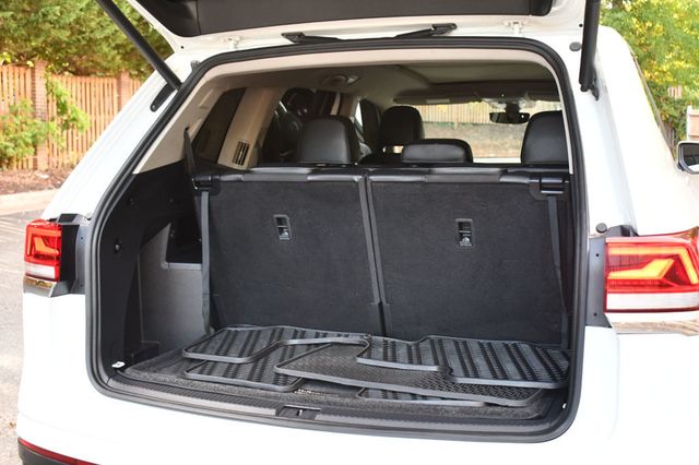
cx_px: 350
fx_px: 815
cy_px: 232
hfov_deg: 46.4
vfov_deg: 31.9
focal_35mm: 42
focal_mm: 28
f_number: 4.2
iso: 1250
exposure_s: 1/125
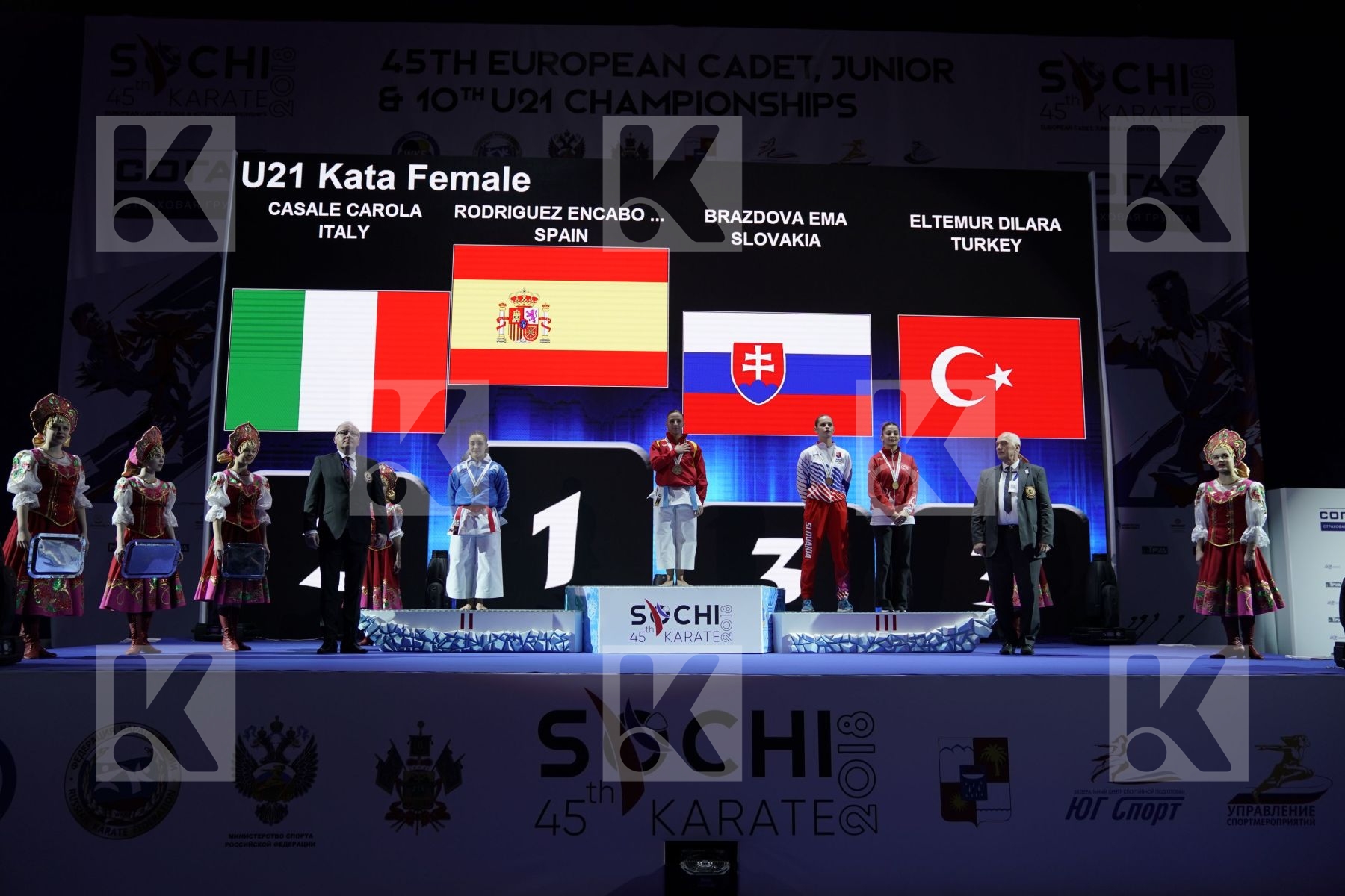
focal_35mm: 29
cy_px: 448
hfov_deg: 63.7
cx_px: 672
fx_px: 1083
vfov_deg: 45.0
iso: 250
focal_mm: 29
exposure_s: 1/250
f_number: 2.8
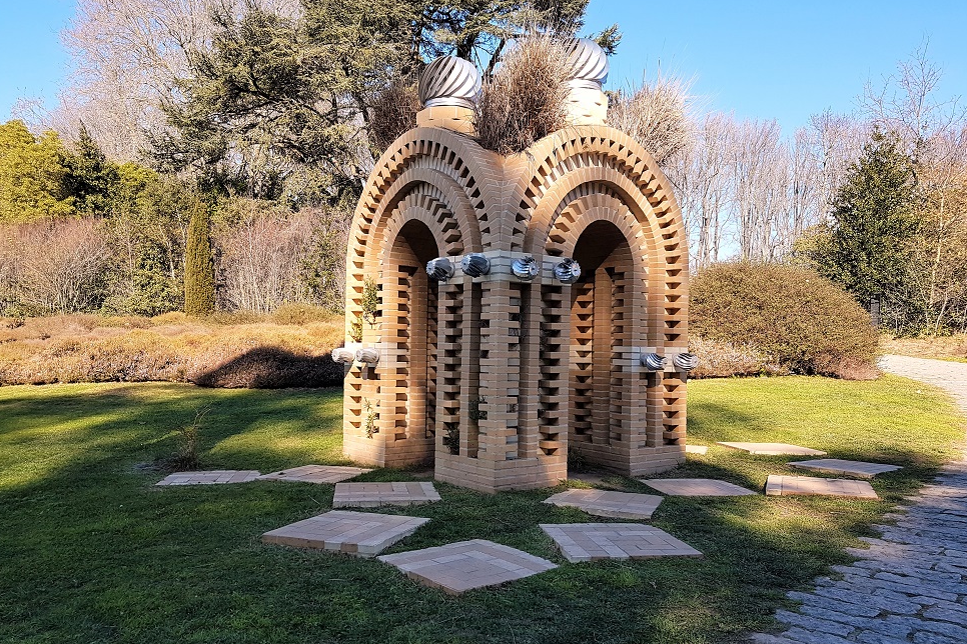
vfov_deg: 46.4
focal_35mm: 28
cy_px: 332
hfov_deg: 65.5
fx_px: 752
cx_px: 490
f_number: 1.7
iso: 40
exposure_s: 1/776
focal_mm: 4.2
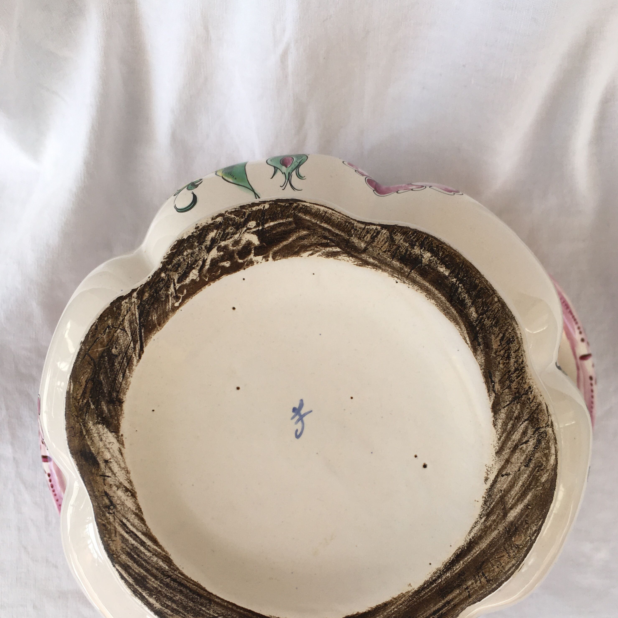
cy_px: 367
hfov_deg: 47.2
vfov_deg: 47.0
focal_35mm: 35
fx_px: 707
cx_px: 316
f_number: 2.2
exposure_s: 1/519
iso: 25
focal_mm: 4.15
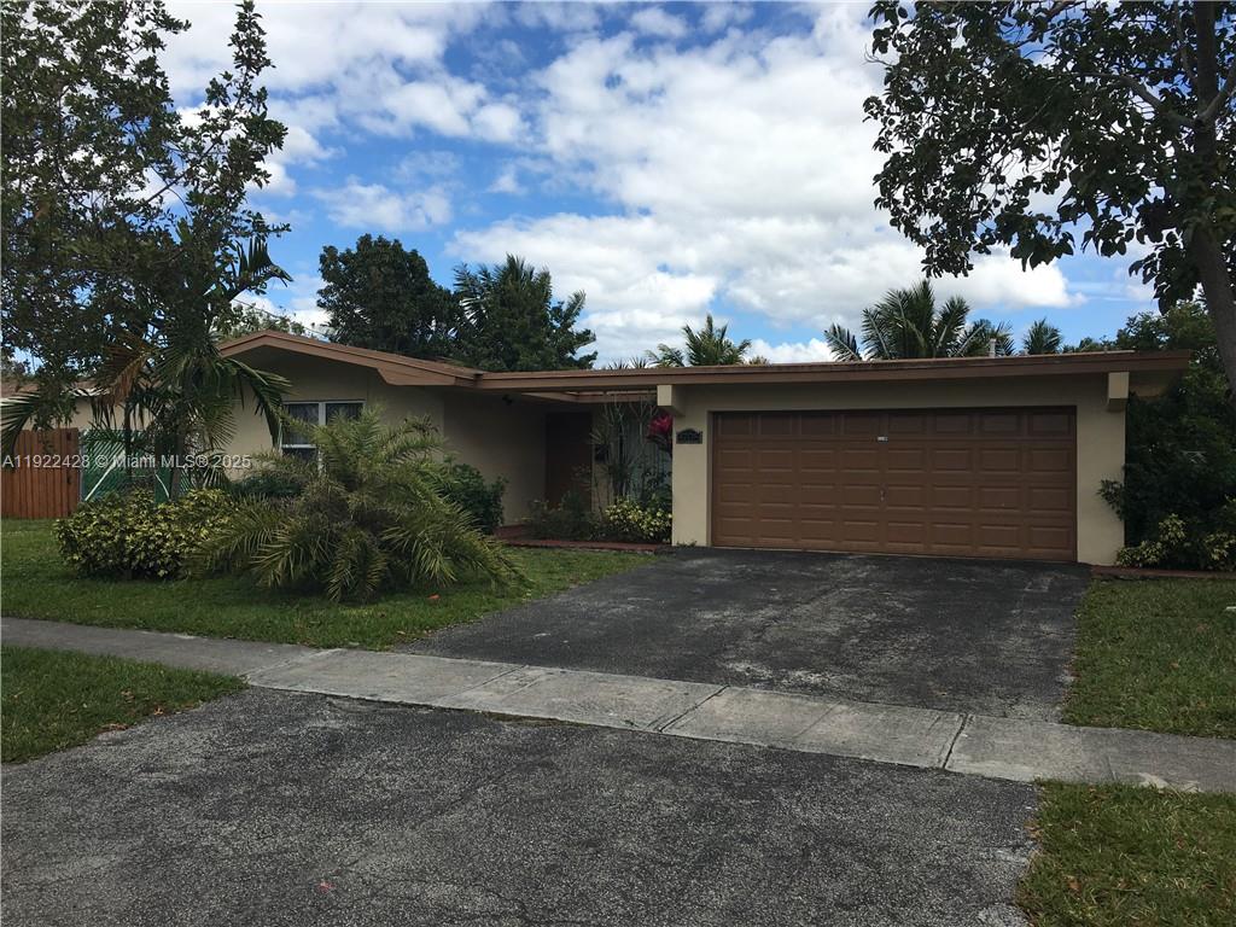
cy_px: 464
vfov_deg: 48.2
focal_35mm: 29
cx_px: 618
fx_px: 1035
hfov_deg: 61.7
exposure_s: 1/1508
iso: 25
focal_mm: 4.15
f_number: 2.2
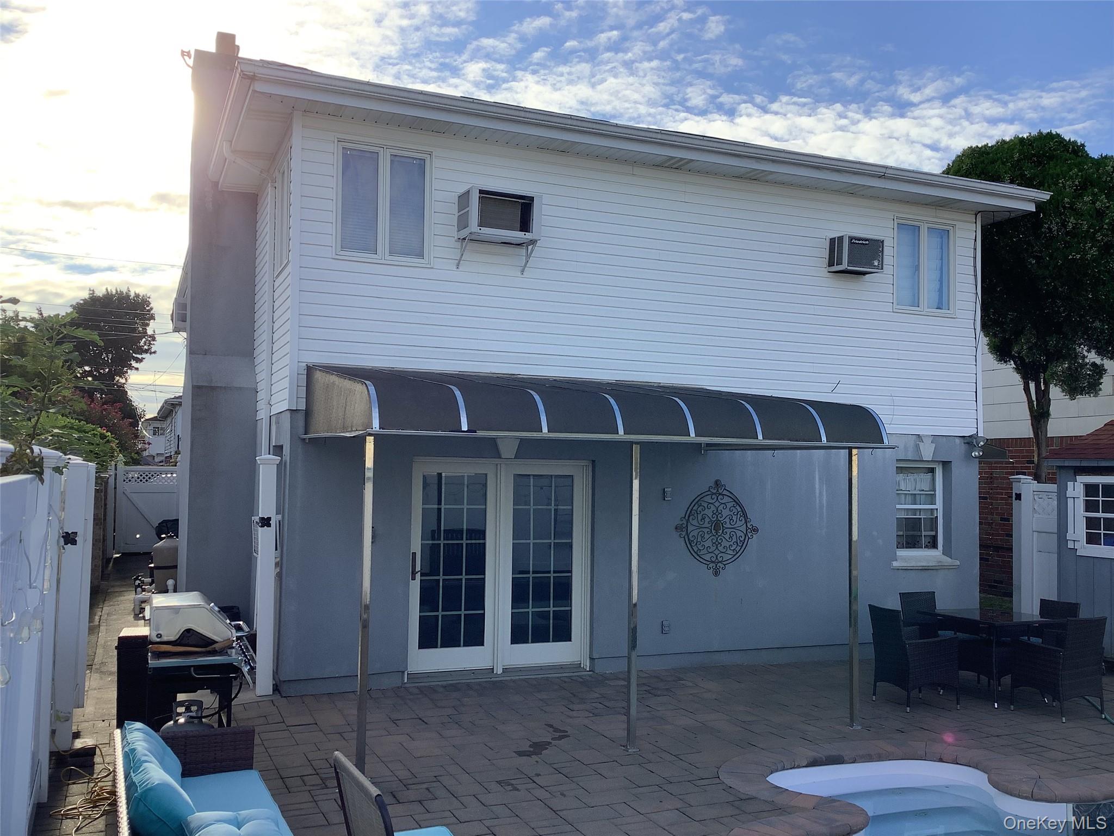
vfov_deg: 45.4
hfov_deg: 58.4
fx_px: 998
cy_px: 418
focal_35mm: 31
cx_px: 557
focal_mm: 3.3
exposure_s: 1/708
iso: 25
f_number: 2.4
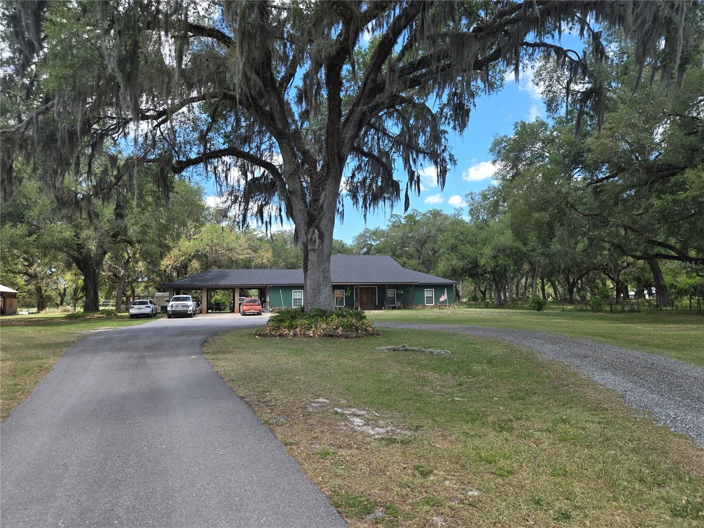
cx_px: 352
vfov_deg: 58.9
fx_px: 468
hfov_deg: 73.9
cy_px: 264
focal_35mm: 23
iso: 80
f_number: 1.8
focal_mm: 5.4
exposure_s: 1/1946
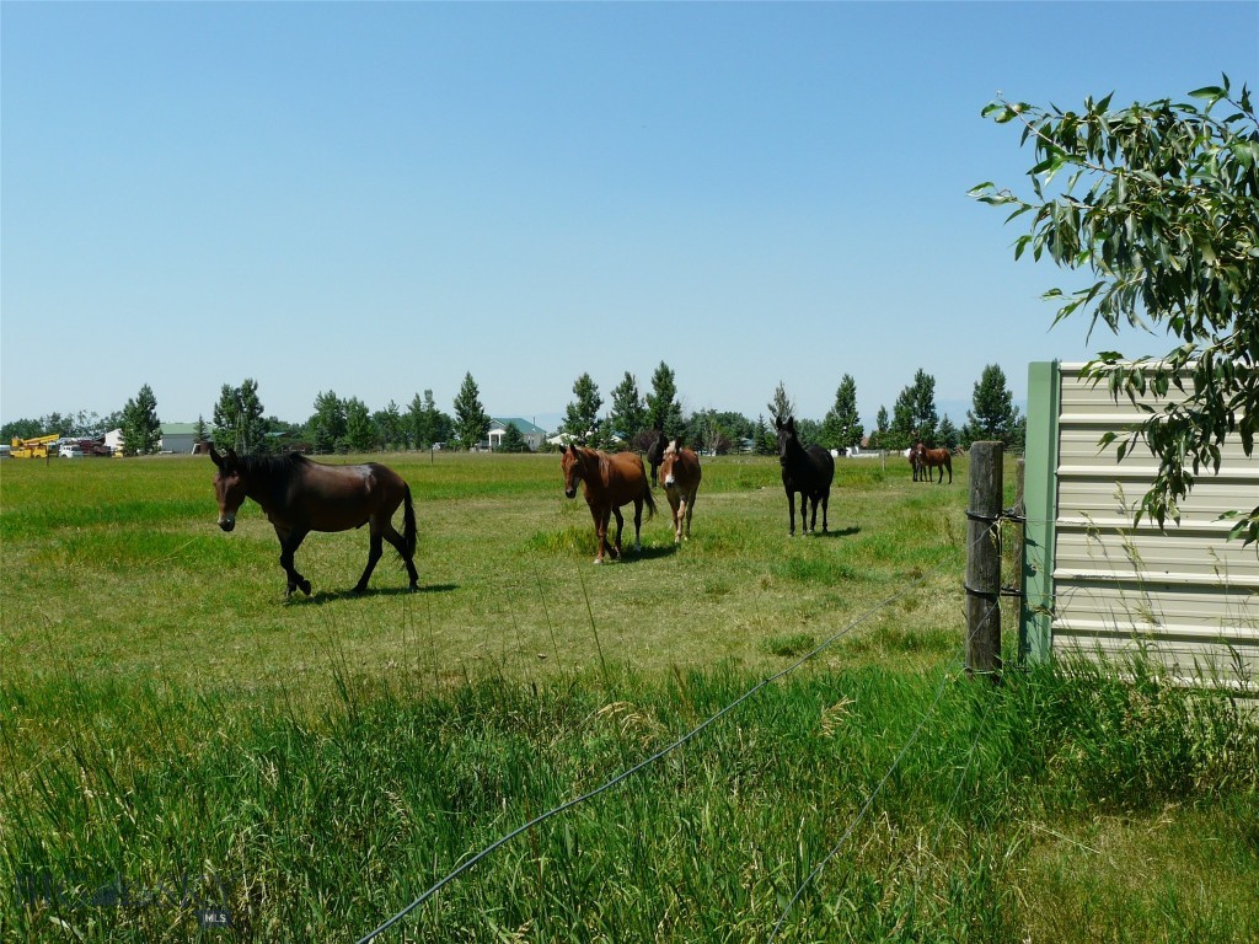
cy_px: 472
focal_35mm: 34
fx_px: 1237
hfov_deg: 54.0
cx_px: 630
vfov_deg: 41.8
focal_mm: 5.6
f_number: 5.6
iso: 100
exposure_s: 1/400
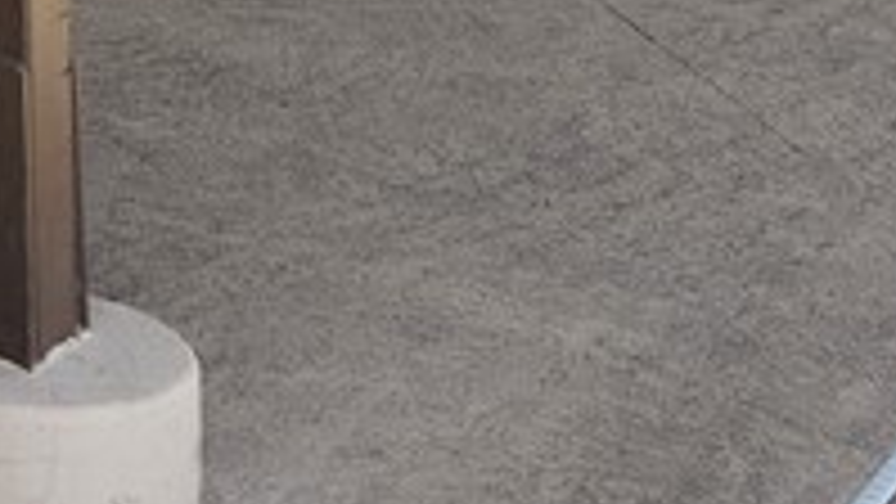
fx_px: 3065
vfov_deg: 8.4
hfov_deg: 14.9
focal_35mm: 129
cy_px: -792
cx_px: -621
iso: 20
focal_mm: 5.4
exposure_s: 1/194
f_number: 1.8
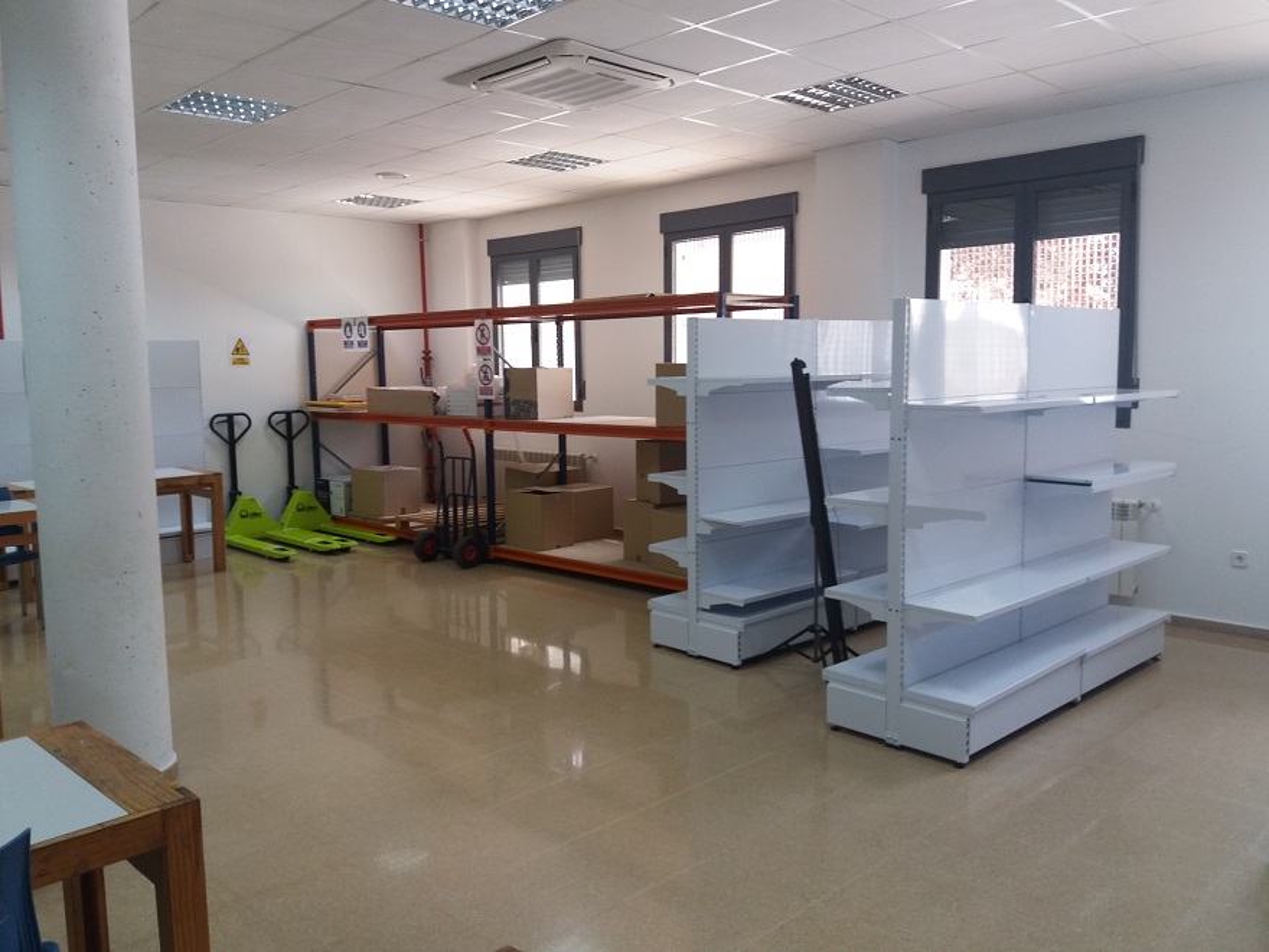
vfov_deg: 49.7
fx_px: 1026
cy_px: 476
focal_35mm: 28
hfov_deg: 63.4
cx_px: 634
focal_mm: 3.7
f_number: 1.9
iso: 80
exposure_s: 1/33
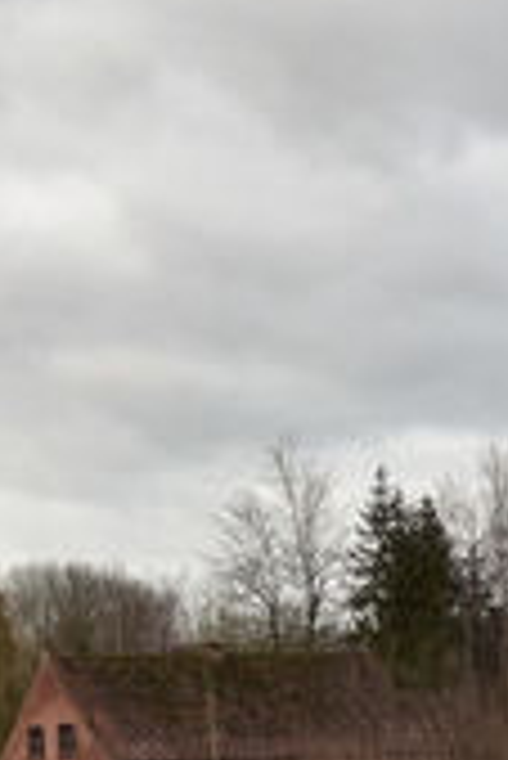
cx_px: -103
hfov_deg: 7.5
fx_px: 3823
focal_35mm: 181
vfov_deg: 11.3
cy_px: 508
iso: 200
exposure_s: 1/80
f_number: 10
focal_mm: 34
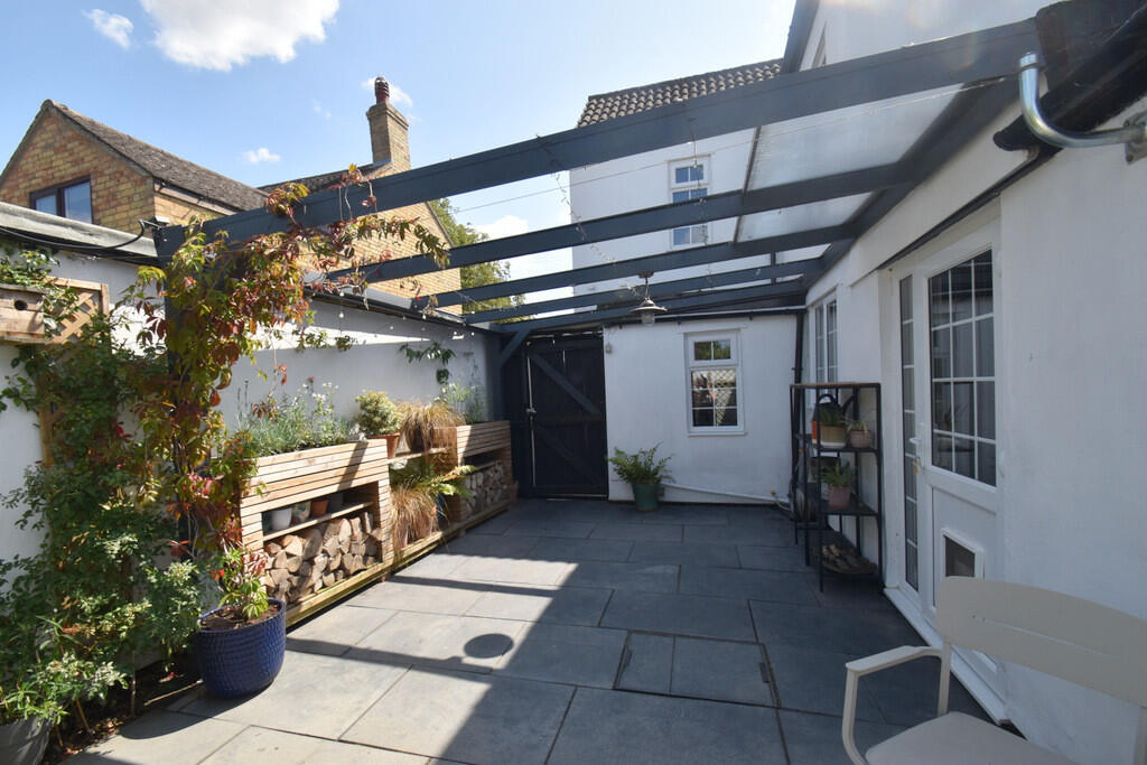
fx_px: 478
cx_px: 574
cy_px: 382
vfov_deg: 77.3
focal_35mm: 15
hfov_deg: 100.4
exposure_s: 1/200
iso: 160
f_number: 10
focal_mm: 10
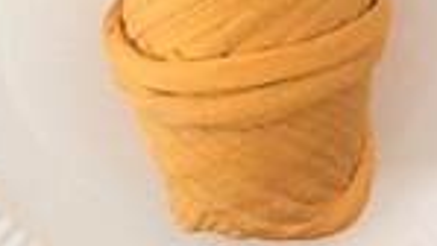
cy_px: -641
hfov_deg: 9.8
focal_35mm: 218
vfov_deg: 5.1
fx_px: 2527
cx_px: 443
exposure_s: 1/24
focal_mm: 3.99
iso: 40
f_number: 1.8
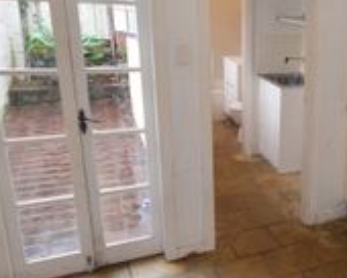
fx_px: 401
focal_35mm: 39
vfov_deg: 38.2
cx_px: 341
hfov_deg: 41.3
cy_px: 124
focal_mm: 10
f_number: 4
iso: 1250
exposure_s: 1/60
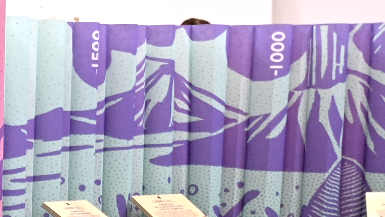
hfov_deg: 13.8
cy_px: 355
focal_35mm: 139
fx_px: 1419
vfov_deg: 8.5
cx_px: -298
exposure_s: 1/20
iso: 800
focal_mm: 24
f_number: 4
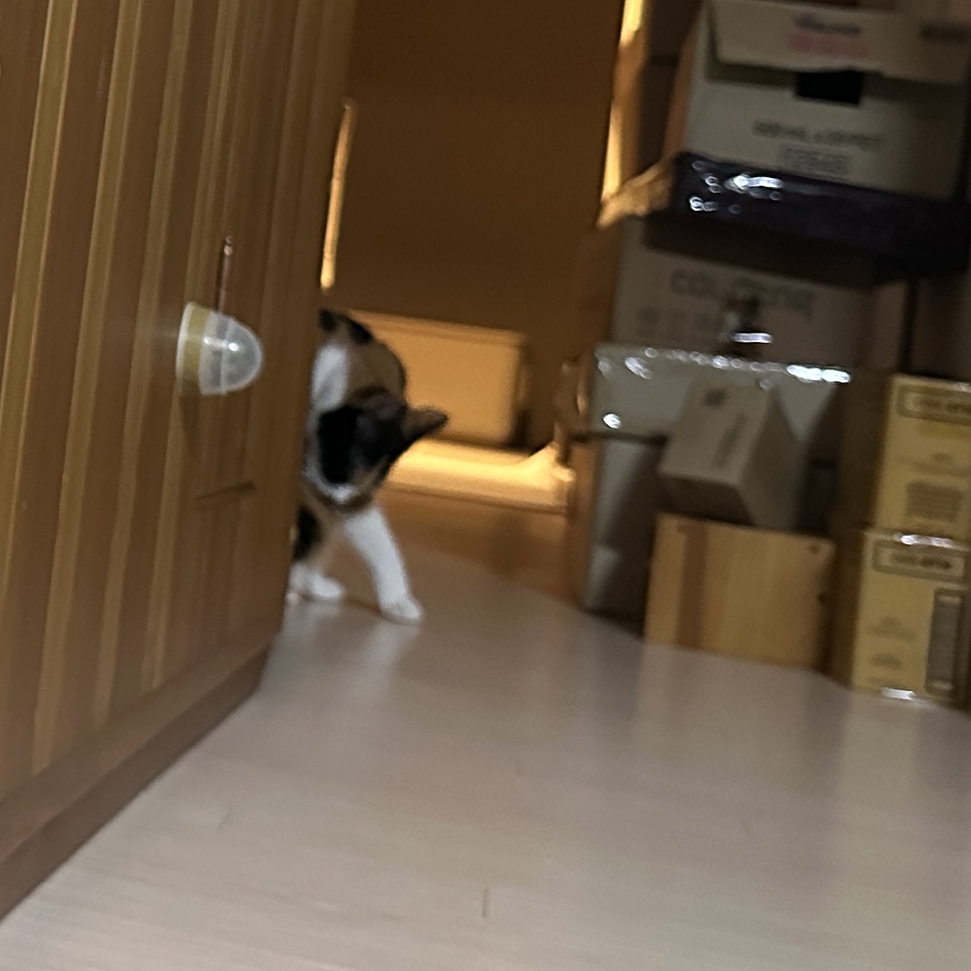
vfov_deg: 22.9
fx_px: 2348
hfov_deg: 20.8
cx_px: -371
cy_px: 129
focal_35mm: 74
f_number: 1.78
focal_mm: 6.86
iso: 1000
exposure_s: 1/49
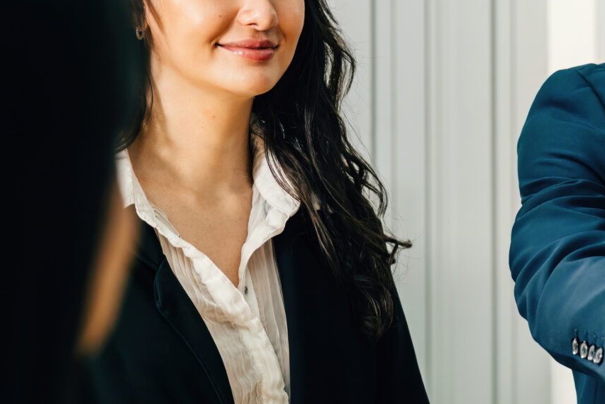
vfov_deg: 8.2
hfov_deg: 11.8
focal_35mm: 168
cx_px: 816
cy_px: 149
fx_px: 2824
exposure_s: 1/160
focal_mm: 56
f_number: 2.8
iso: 640
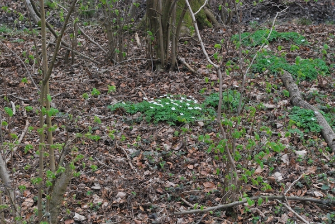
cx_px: 168
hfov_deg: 24.6
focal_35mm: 82
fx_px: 768
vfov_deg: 16.6
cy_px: 112
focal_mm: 55
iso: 1600
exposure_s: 1/400
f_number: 10
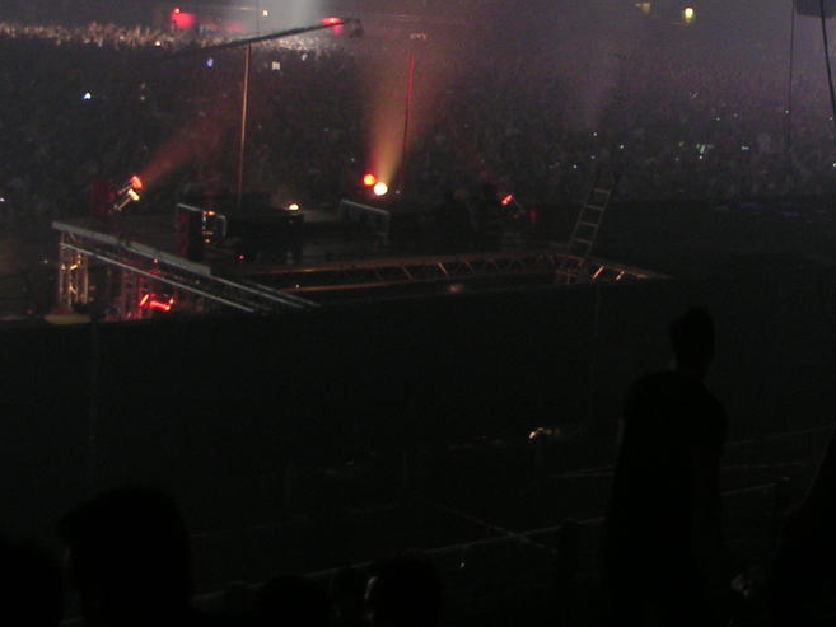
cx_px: 690
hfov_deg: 25.8
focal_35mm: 74
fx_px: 1787
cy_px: 151
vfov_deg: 19.8
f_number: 2.8
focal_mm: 6
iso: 100
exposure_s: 1/6
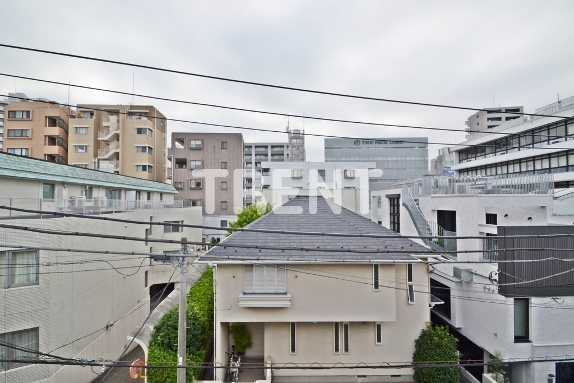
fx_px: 239
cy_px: 192
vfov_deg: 77.3
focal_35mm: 15
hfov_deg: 100.4
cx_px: 287
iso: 100
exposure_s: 1/200
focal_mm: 10
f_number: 7.1
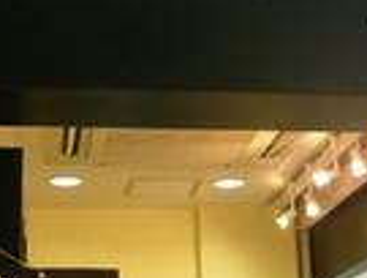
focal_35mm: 91
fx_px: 967
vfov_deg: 16.3
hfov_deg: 21.5
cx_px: 185
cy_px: 131
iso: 50
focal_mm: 5.8
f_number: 3
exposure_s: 1/21.5
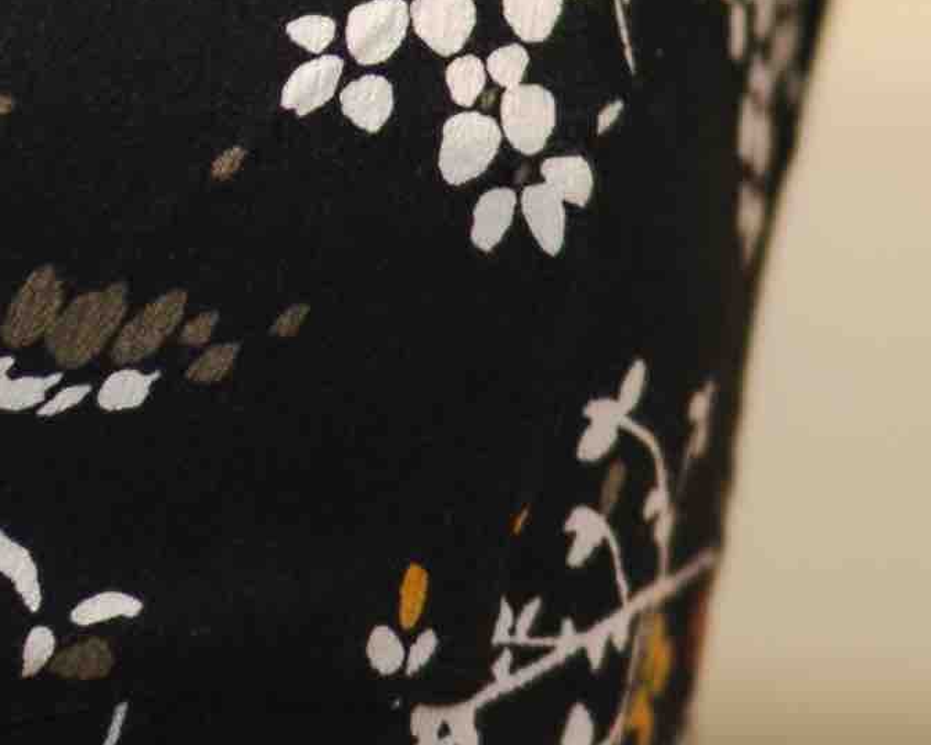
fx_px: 19762
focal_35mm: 717
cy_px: -1098
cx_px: -1319
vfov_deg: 2.1
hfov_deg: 2.7
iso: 100
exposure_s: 1/60
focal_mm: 85
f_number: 1.8
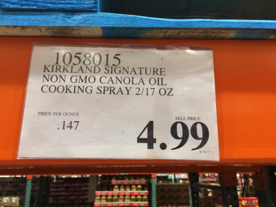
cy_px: 104
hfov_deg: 61.7
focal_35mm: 29
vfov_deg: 48.2
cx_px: 138
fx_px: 231
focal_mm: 4.15
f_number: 2.2
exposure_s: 1/33
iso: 160
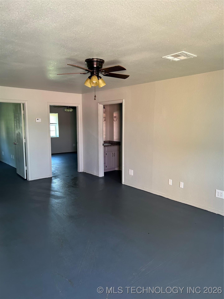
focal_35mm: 26
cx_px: 112
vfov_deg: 67.3
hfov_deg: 53.1
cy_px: 150
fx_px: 224
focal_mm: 5.7
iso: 125
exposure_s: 1/71
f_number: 1.5
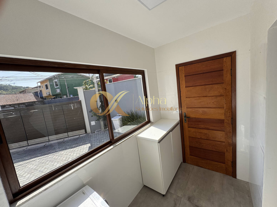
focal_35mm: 14
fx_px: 112
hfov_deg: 102.1
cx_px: 138
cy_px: 104
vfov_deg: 85.7
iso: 40
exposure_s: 1/561
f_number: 2.2
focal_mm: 2.22
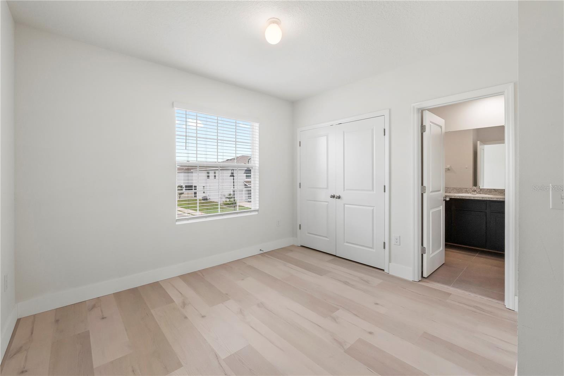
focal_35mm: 14
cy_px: 188
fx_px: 219
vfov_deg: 81.2
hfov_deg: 104.3
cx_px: 282
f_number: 8
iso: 250
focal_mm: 14
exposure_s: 1/30
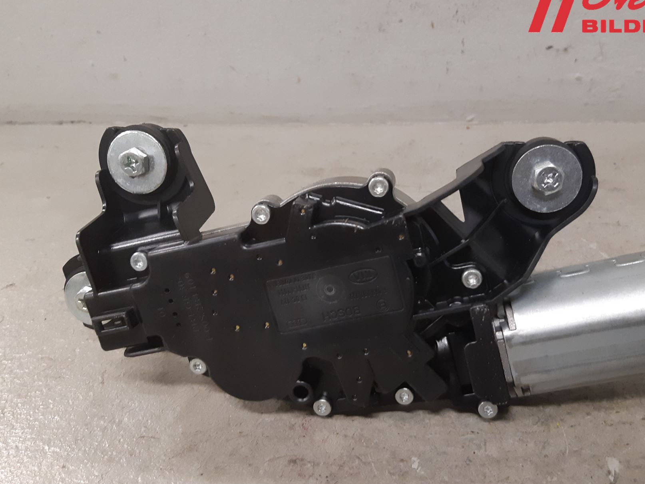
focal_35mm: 33
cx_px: 364
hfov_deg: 55.2
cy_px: 272
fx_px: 615
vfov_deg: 42.9
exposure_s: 1/50
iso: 200
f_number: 1.7
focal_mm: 3.93
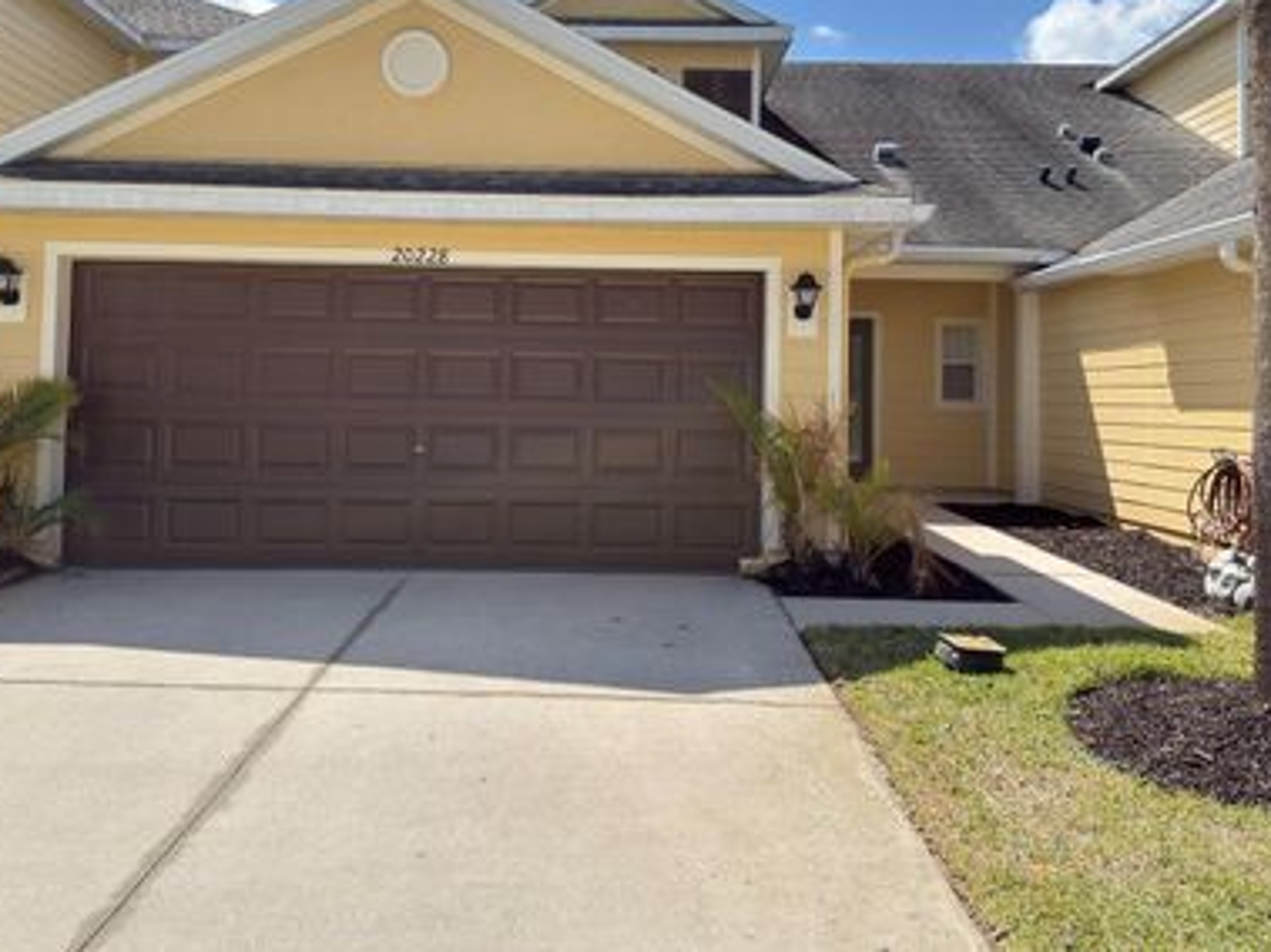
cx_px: 627
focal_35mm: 33
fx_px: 1211
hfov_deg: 55.4
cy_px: 334
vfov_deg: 42.5
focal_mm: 6.76
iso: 80
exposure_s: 1/3135
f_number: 1.78
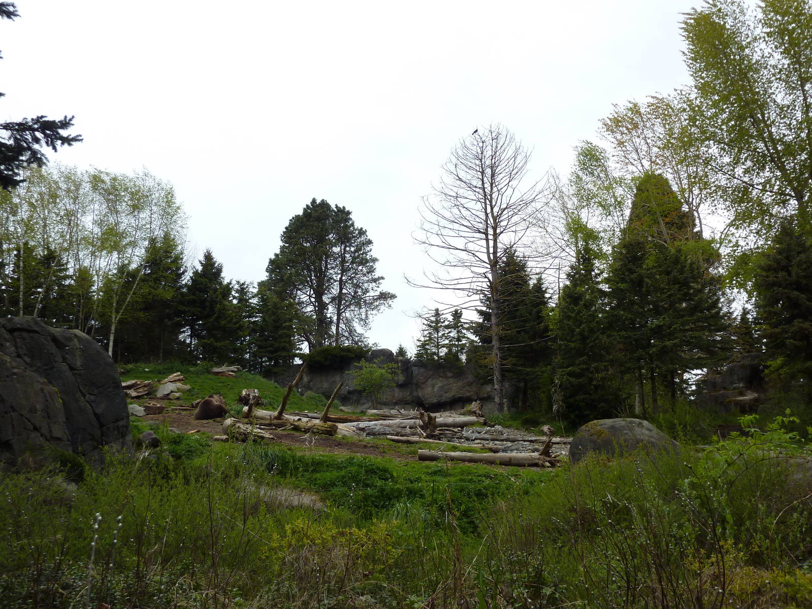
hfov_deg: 61.7
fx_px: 680
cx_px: 406
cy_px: 304
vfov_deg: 48.2
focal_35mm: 29
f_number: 3.4
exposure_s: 1/500
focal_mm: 4.7
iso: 125
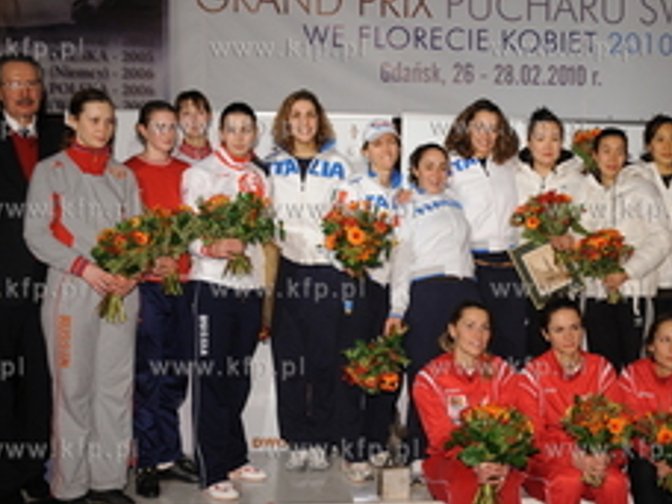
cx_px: 445
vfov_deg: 27.0
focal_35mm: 54
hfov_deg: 35.2
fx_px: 1048
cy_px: 248
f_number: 5.6
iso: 800
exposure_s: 1/125
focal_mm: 32
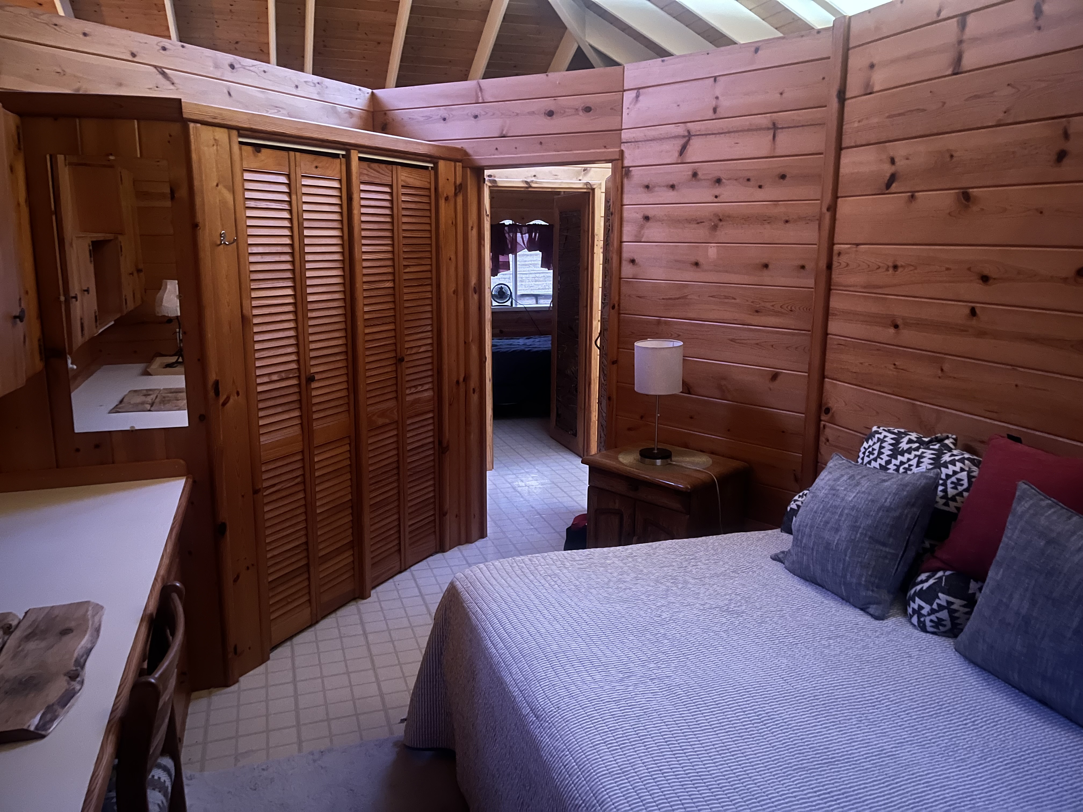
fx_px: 813
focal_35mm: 26
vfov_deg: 53.1
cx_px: 542
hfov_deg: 67.3
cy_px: 406
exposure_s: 1/5
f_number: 1.6
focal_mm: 5.1
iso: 800
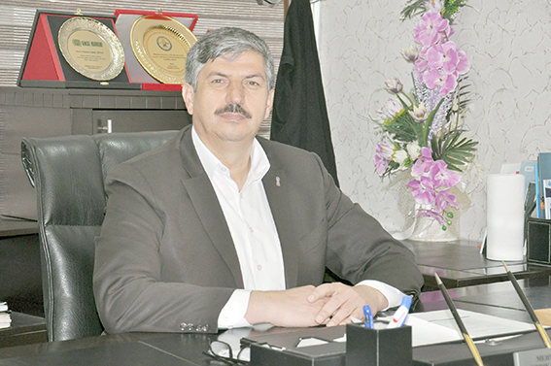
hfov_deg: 23.4
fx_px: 1330
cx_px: 276
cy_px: 183
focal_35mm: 87
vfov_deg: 15.7
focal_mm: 58
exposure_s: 1/60
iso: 800
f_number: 5
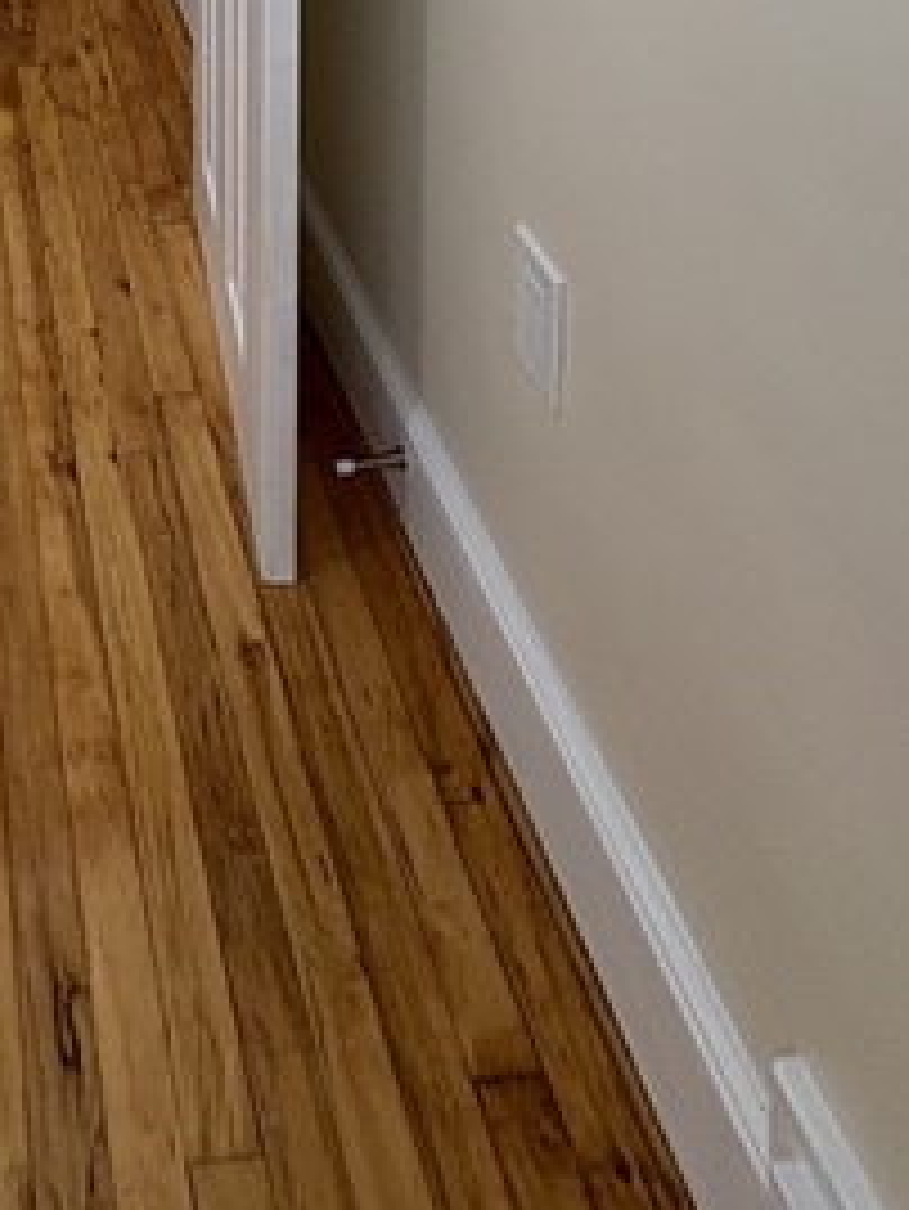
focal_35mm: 40
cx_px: 0
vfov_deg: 31.6
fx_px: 1399
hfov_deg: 33.0
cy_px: -472
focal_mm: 2.22
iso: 125
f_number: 2.2
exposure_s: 1/120
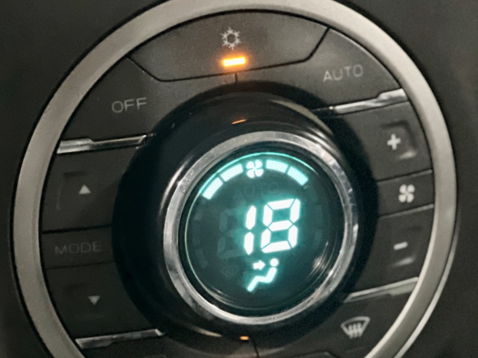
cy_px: 222
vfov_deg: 9.3
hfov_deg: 12.4
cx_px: 246
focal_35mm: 159
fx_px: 2195
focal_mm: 9
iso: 2000
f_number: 2.8
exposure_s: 1/15
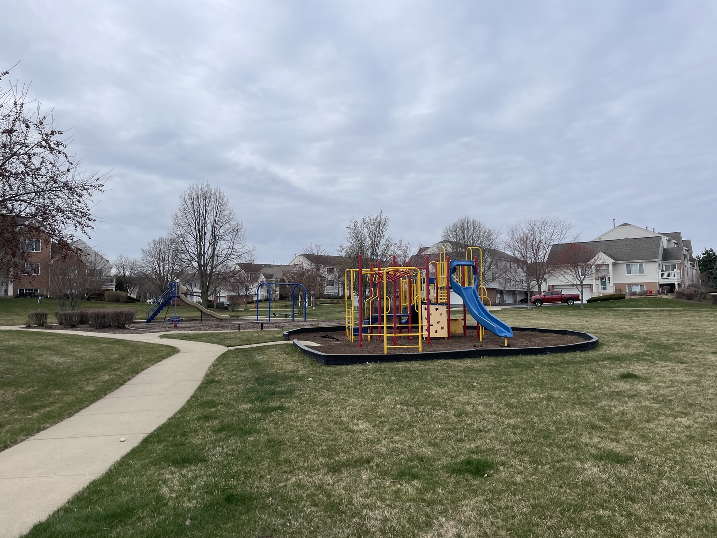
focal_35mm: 26
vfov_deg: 53.1
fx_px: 539
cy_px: 269
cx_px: 358
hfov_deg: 67.3
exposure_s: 1/4132
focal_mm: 4.2
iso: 32
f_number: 1.6
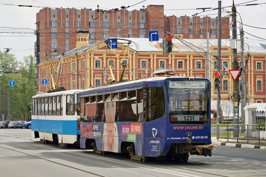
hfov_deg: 18.2
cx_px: 133
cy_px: 88
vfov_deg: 12.2
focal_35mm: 112
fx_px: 831
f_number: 8
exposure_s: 1/640
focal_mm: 75
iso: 200
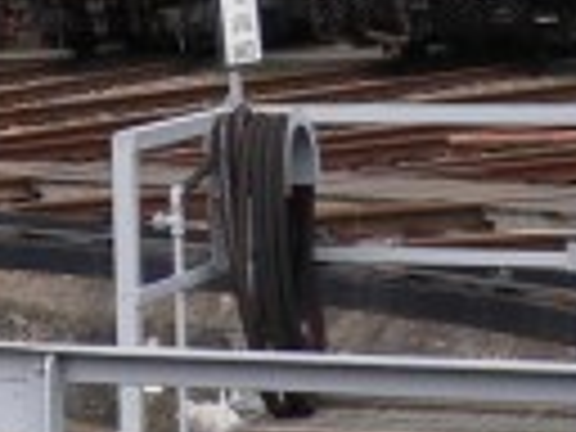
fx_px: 3178
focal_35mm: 191
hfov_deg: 9.6
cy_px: -128
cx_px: -608
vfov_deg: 7.7
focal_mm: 5.8
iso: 100
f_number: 2.8
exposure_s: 1/400
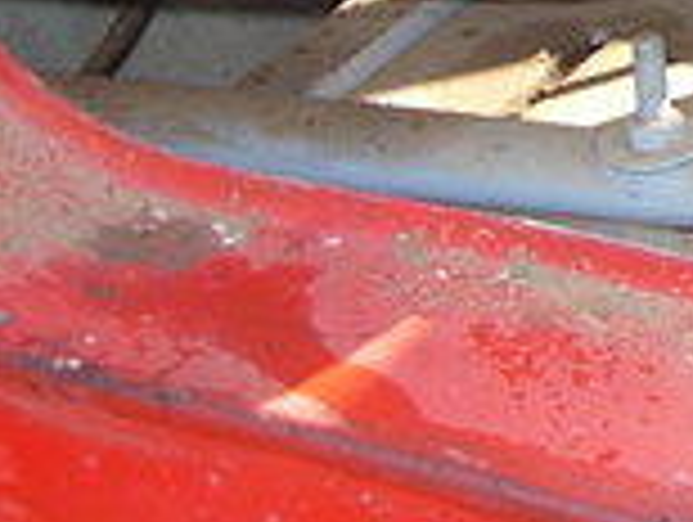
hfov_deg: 9.0
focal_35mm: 197
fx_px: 3950
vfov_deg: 7.4
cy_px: -324
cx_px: 1724
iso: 79
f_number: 2.8
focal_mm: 7.8
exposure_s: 1/148
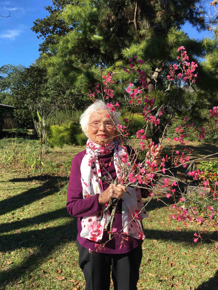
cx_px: 109
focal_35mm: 29
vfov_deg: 61.7
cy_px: 145
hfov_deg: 48.2
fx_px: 244
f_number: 2.2
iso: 25
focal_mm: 4.15
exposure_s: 1/1012
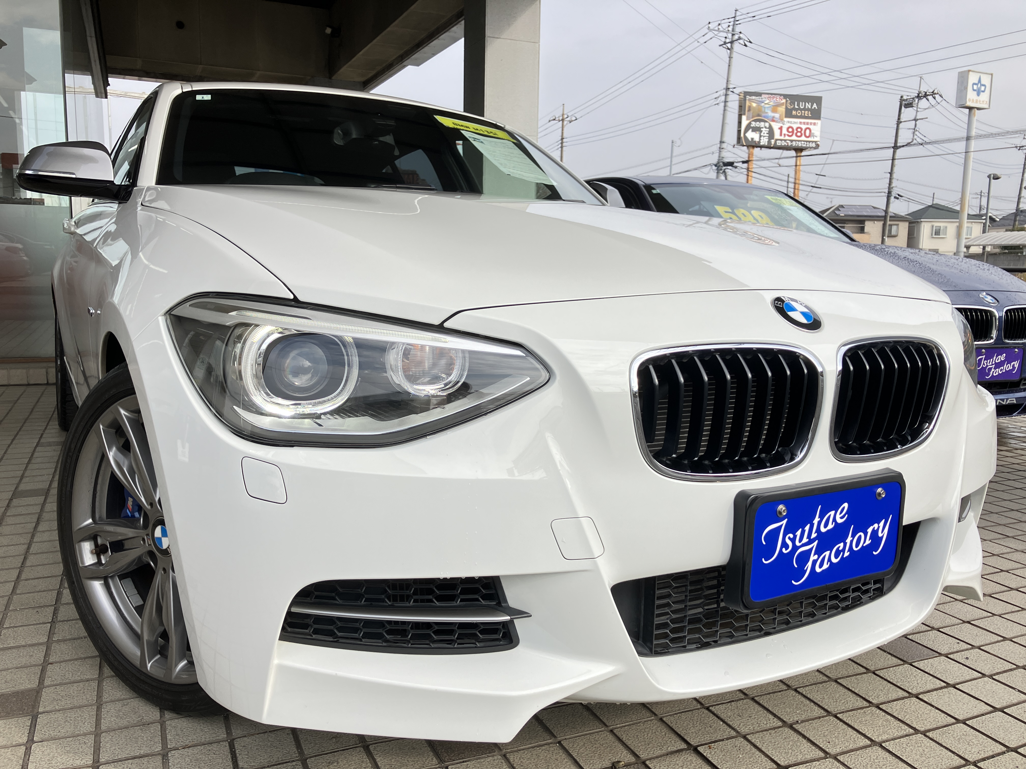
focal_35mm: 28
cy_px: 384
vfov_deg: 49.7
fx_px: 830
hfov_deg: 63.4
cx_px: 513
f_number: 1.8
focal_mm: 3.99
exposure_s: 1/783
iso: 32
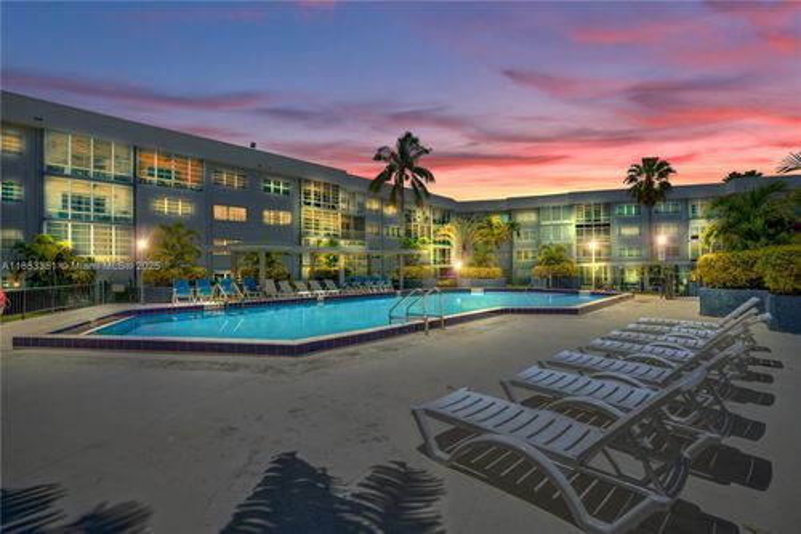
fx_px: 378
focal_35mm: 17
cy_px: 267
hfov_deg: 93.3
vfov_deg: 70.4
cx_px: 400
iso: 1600
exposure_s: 1/200
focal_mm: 17
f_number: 22
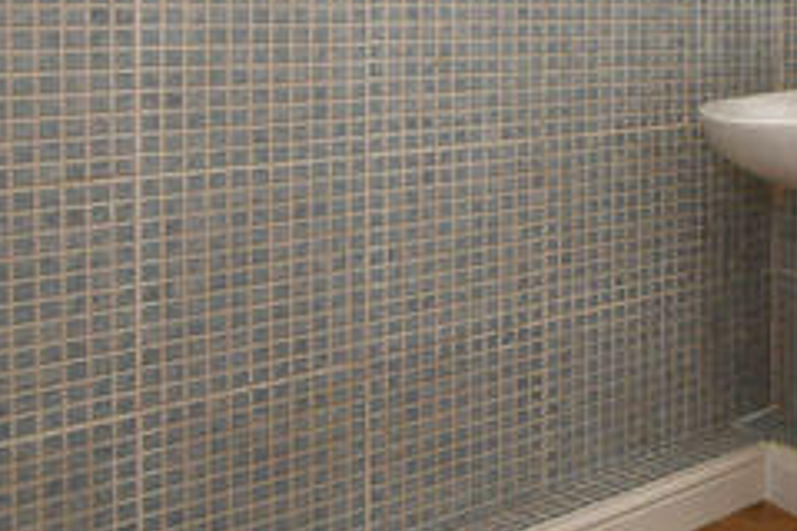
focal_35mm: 50
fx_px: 1107
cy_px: 12
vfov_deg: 25.8
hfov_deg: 34.6
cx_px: 862
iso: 450
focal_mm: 10
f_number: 4
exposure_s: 1/60
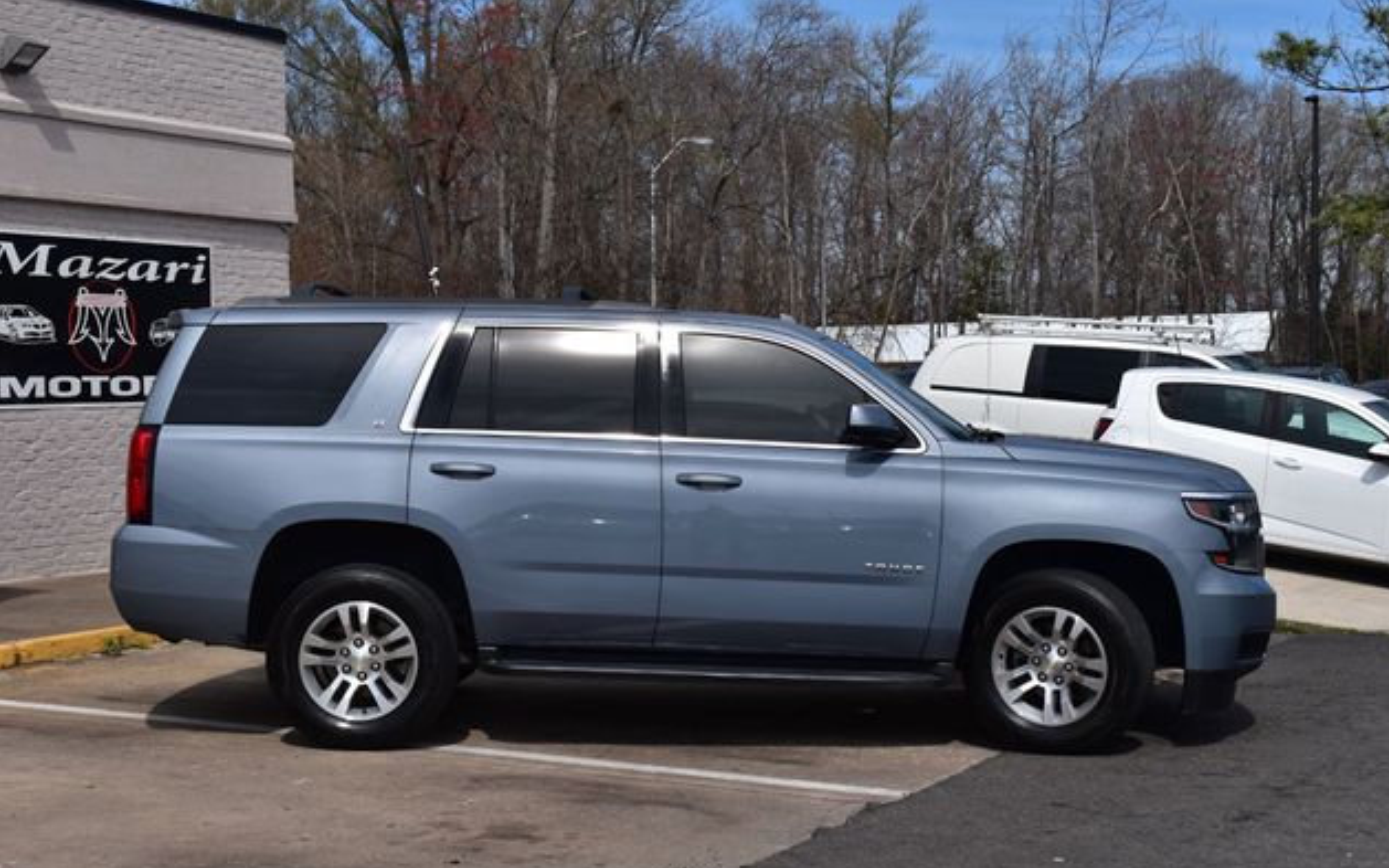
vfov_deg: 23.1
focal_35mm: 56
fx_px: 2120
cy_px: 468
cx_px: 704
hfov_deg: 36.3
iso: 200
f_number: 11
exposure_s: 1/500
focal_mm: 36
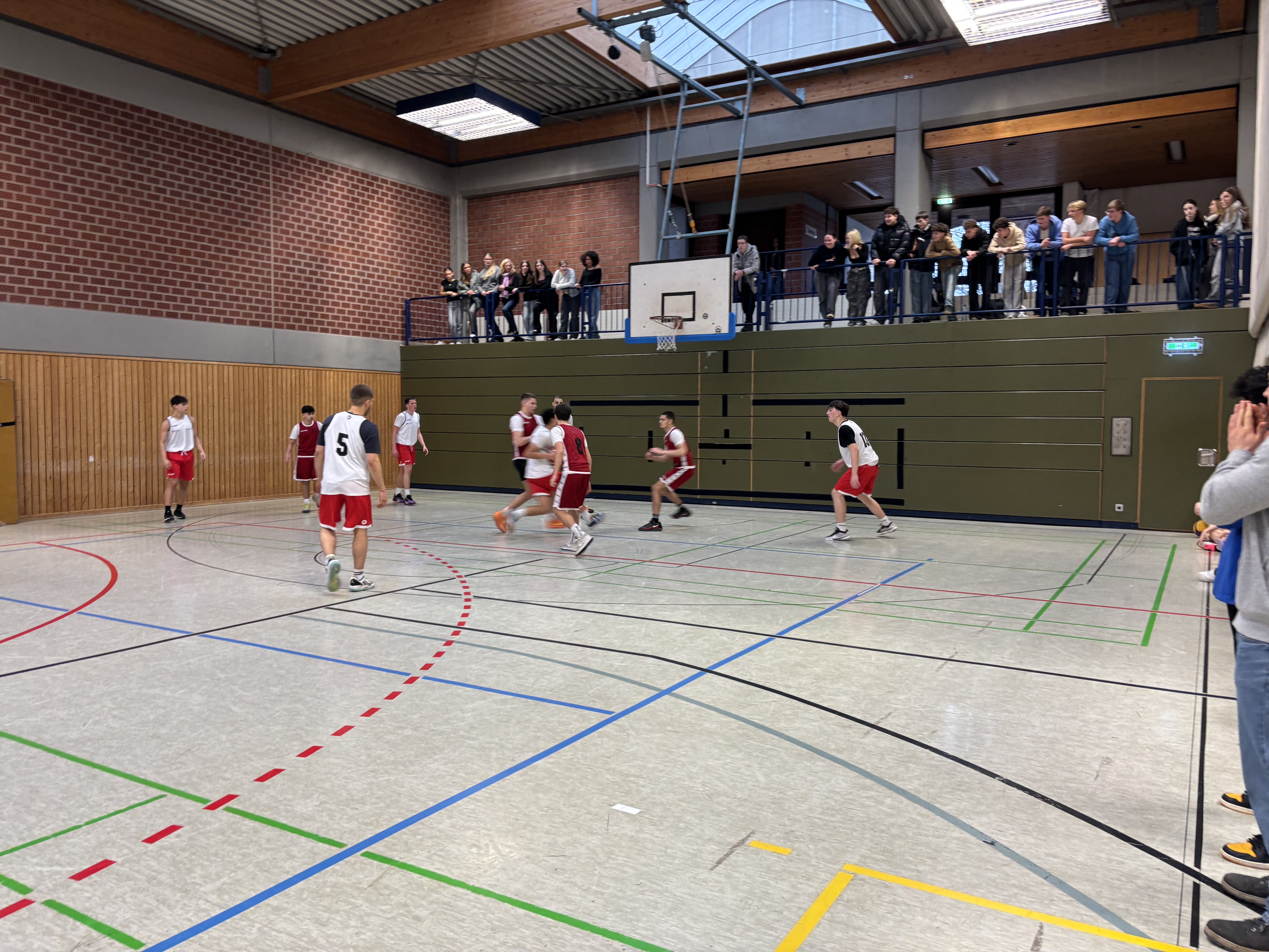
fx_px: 953
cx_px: 634
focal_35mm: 26
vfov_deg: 53.1
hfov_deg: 67.3
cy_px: 476
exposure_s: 1/50
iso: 125
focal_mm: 5.96
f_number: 1.6
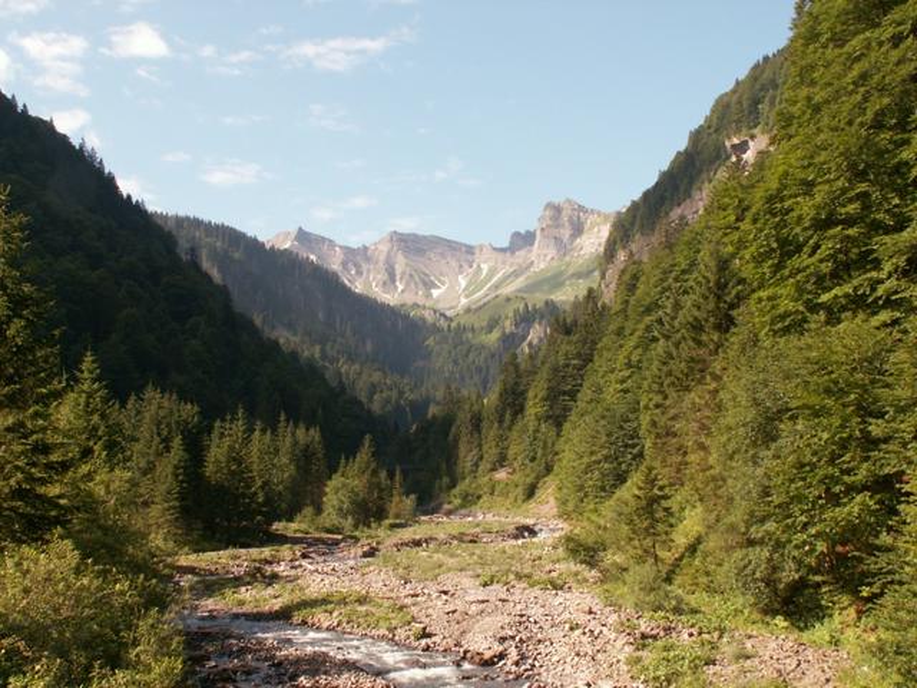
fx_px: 1139
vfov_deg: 33.6
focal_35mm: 43
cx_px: 458
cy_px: 344
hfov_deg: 43.9
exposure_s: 1/125
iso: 50
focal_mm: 7.22
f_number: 5
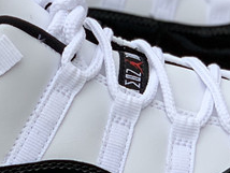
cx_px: 90
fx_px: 1290
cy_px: 62
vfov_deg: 7.7
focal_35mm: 194
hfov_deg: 10.2
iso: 16
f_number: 2.4
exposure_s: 1/176
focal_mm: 6
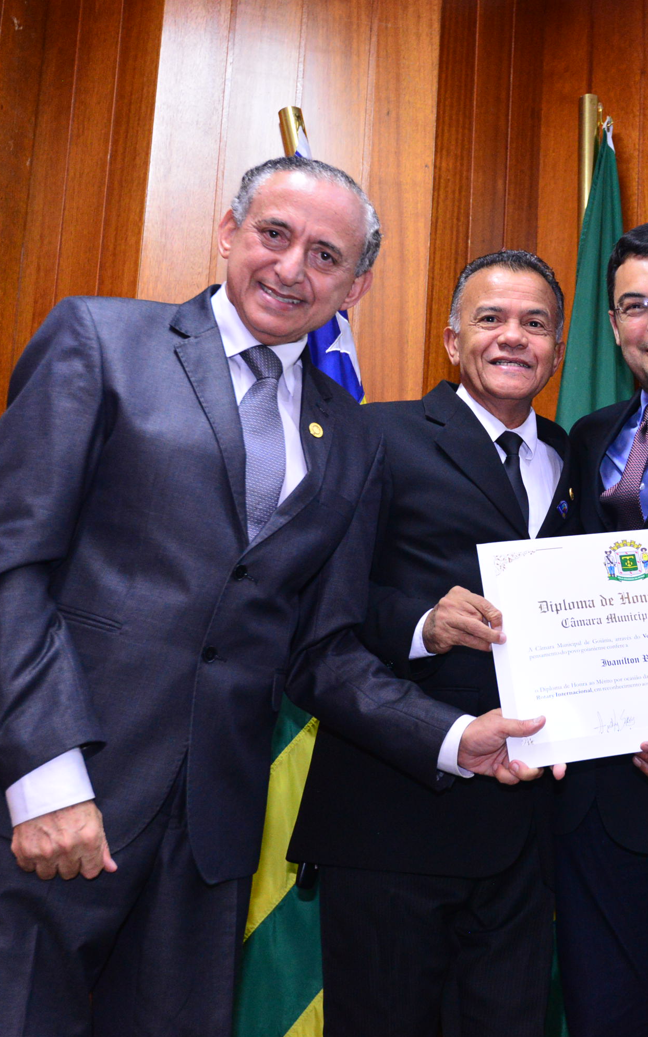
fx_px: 1526
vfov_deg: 37.5
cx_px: 571
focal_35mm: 54
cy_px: 515
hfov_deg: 23.4
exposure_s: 1/125
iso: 3200
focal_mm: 35
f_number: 4
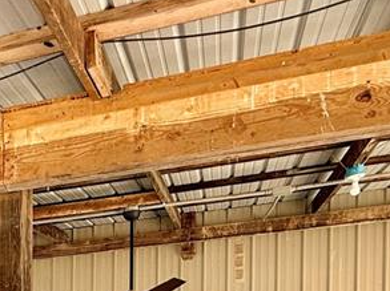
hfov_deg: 36.6
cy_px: 460
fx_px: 551
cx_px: 41
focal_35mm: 49
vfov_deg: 22.8
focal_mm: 2.22
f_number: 2.2
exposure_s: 1/99
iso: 50
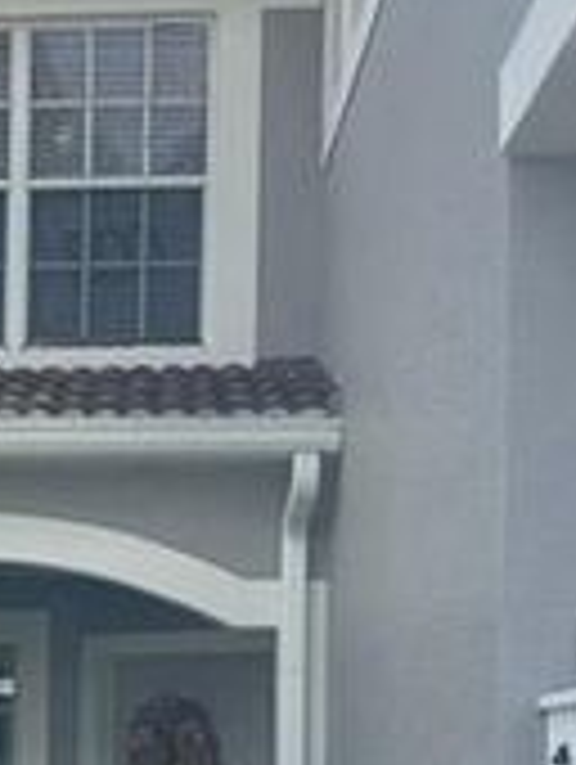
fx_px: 2169
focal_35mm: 98
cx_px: -99
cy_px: 722
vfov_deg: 19.5
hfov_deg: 14.7
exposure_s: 1/1513
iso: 32
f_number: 1.6
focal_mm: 5.1
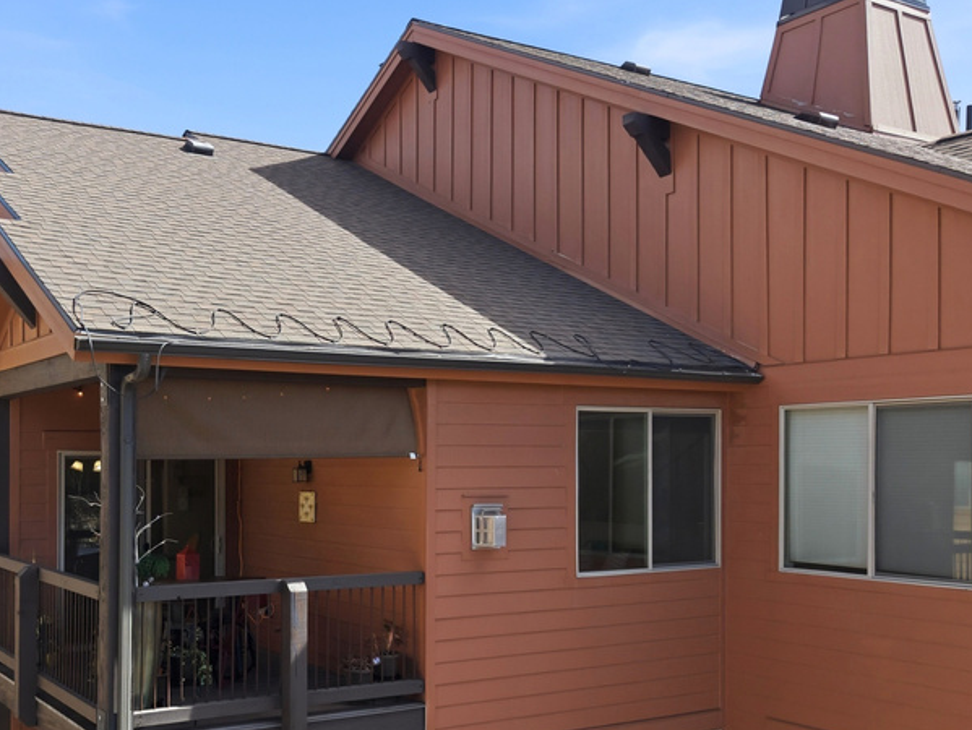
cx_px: 318
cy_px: 475
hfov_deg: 45.0
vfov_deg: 34.9
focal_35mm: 41
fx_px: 1152
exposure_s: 1/800
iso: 100
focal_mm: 8.7
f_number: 1.8
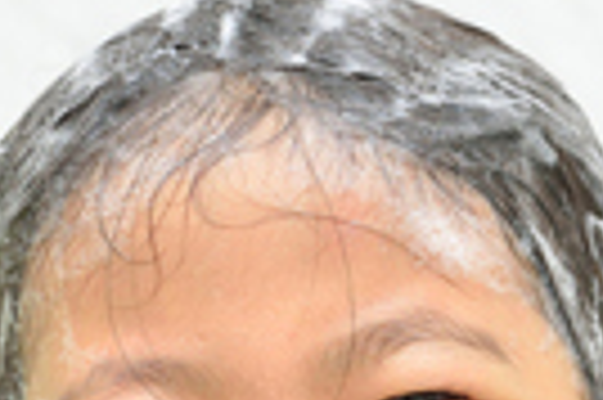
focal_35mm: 177
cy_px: 602
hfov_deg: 11.6
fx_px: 2956
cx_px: 135
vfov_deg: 7.6
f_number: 4
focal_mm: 35
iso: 100
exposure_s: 1/250
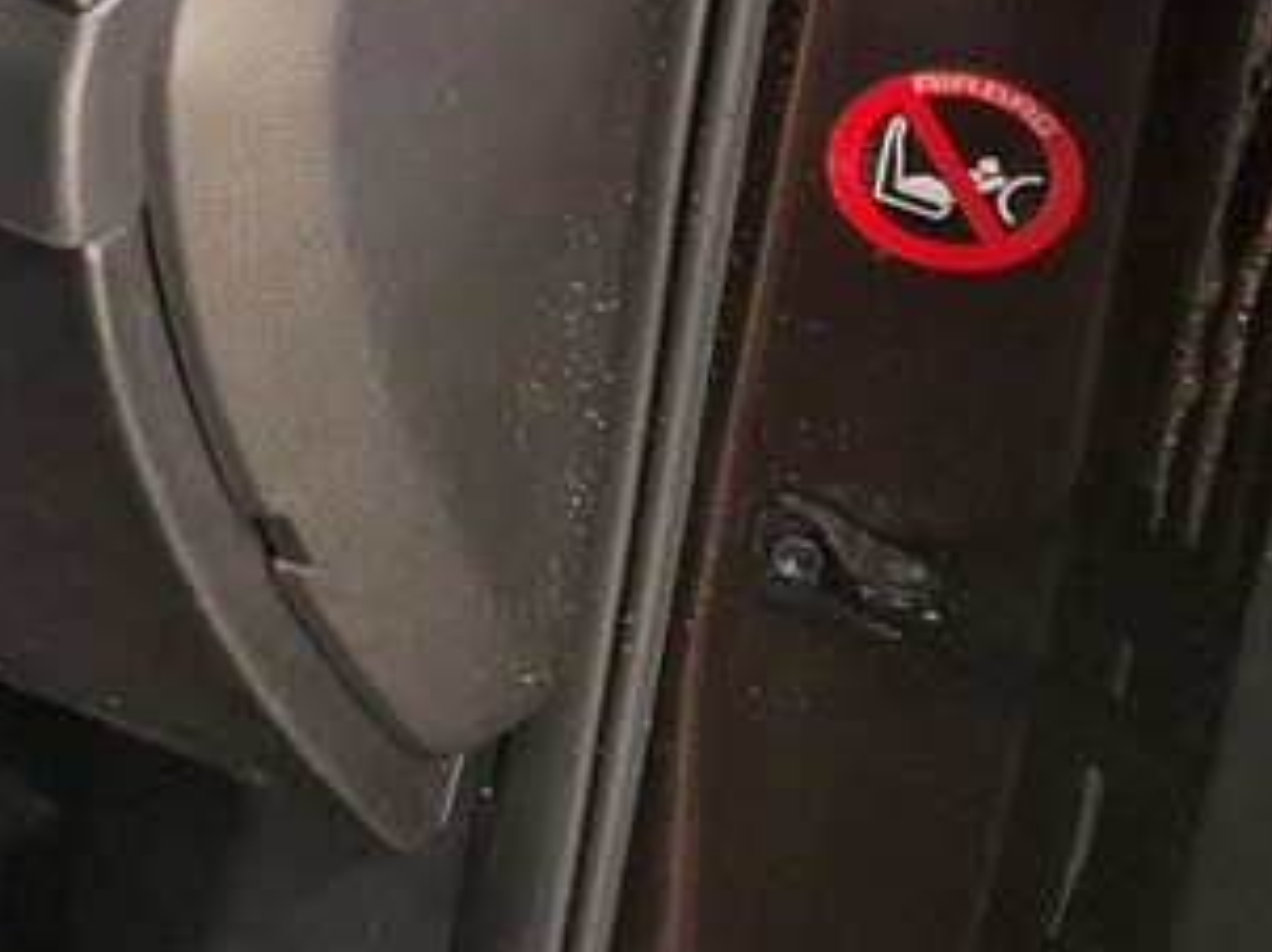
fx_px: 4479
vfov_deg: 12.0
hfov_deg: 12.1
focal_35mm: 122
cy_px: 80
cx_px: -1996
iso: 400
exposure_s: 1/25
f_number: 1.8
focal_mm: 5.54
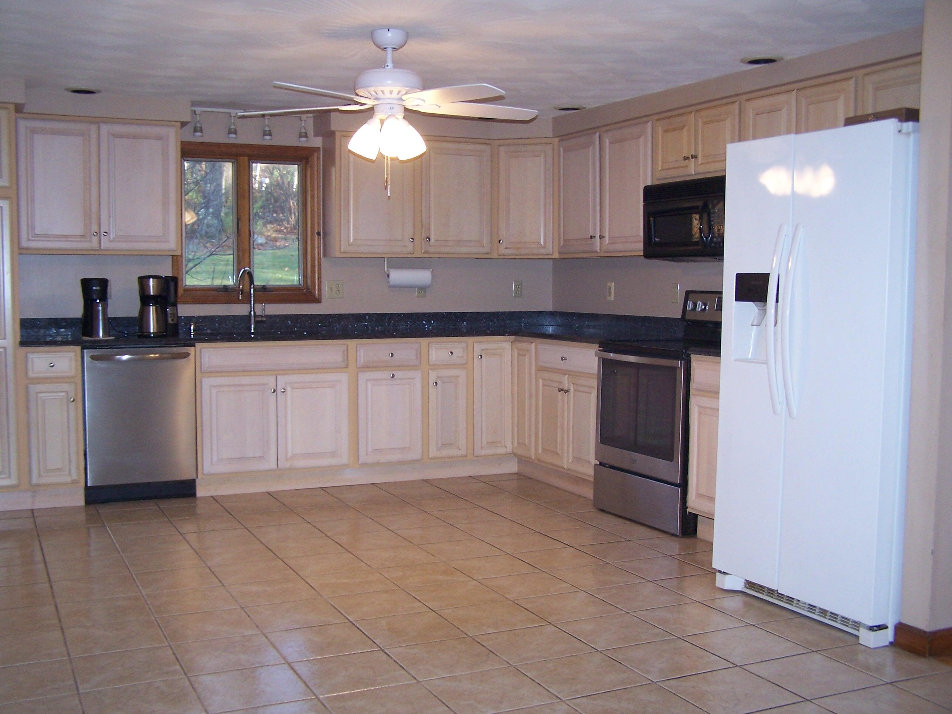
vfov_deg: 37.7
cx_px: 476
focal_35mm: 38
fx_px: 1045
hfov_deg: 49.0
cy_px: 357
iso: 140
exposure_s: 1/60
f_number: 2.8
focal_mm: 6.3
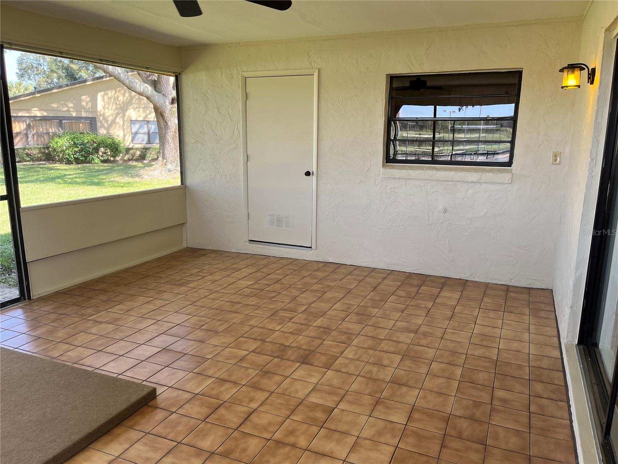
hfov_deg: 67.3
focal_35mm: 26
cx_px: 309
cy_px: 232
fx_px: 464
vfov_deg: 53.1
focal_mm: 5.1
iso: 64
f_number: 1.6
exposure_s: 1/148
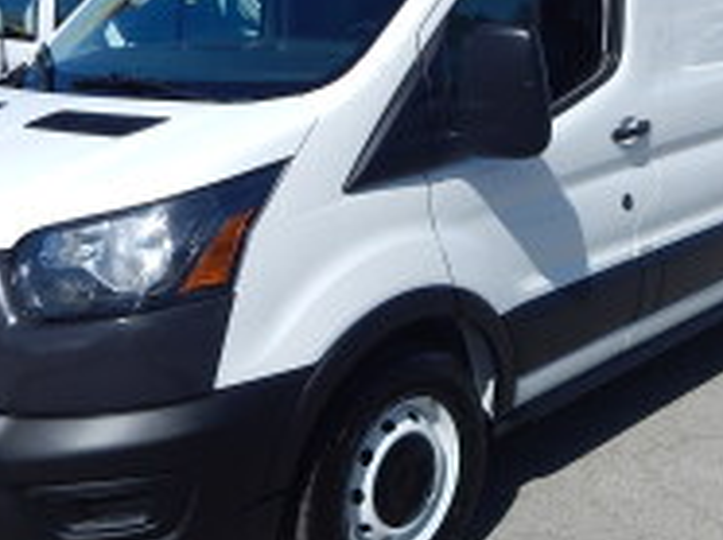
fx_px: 960
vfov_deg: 31.0
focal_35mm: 46
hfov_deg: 41.2
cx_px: 396
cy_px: 150
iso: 125
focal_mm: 4
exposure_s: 1/1250
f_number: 6
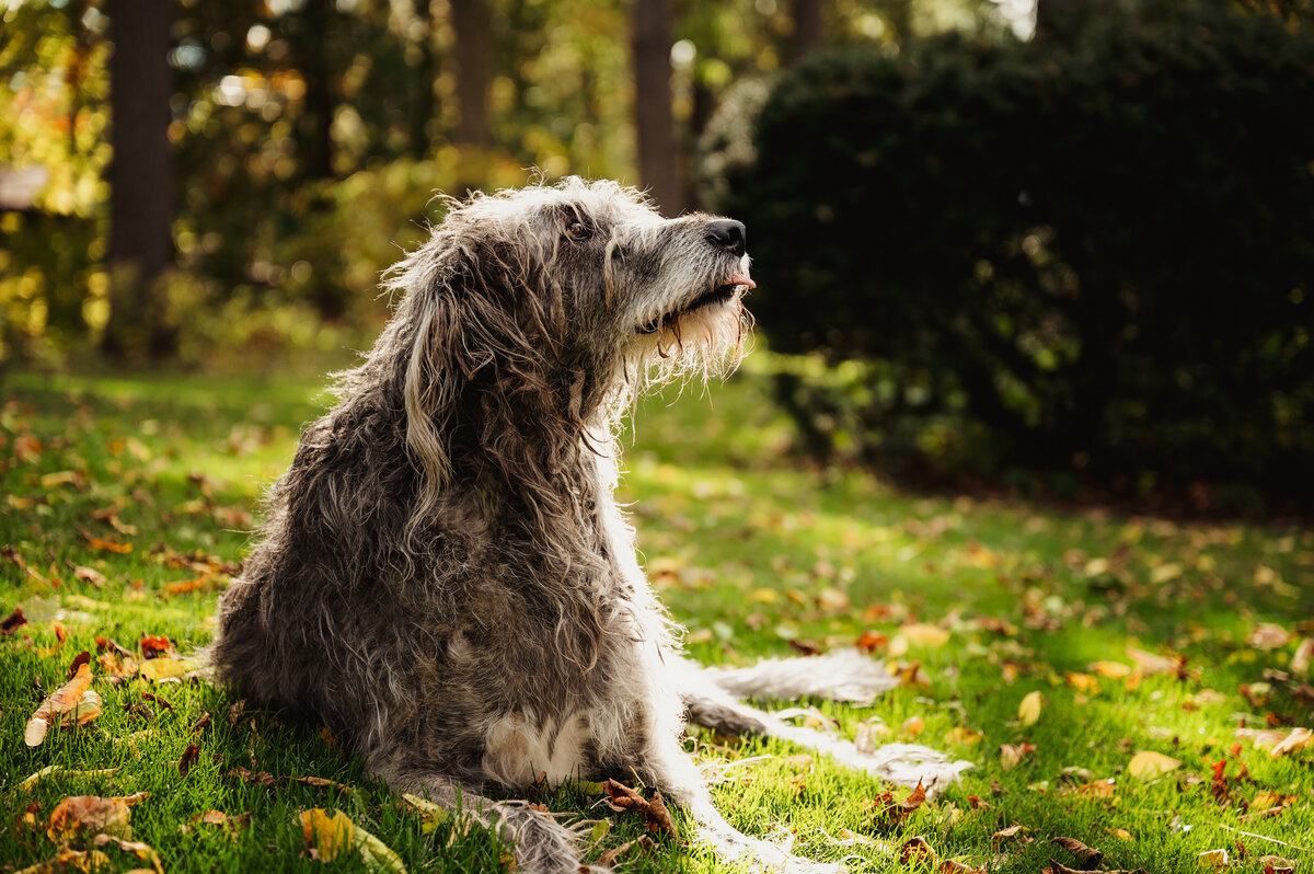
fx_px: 2553
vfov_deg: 19.4
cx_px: 657
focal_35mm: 70
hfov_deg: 28.9
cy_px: 437
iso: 320
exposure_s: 1/640
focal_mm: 70
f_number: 3.2
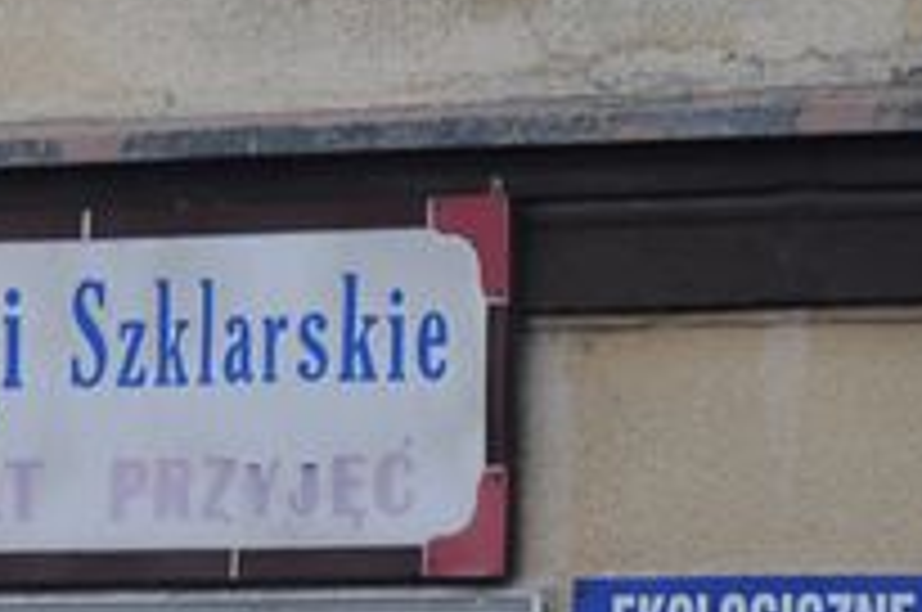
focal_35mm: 652
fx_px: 16674
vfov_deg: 2.1
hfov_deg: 3.2
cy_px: -529
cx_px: -418
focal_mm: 105
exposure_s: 1/500
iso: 800
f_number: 6.3
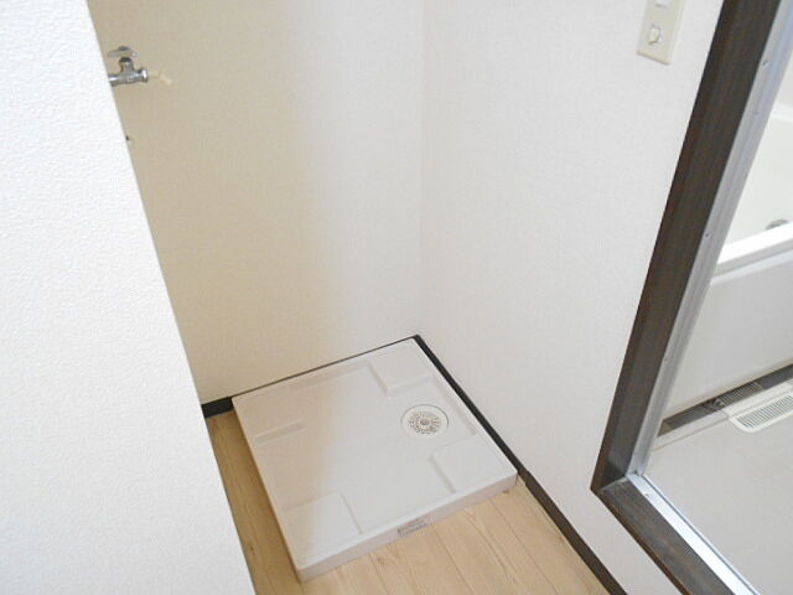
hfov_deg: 67.3
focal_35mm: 26
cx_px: 396
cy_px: 298
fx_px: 596
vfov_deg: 53.1
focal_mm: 4.6
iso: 400
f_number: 3.2
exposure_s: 1/8
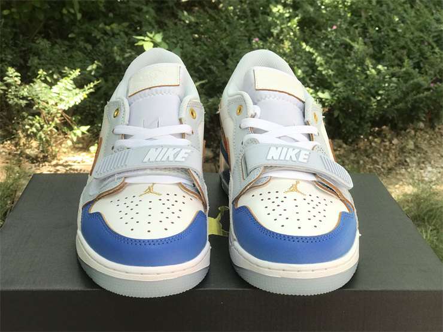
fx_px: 729
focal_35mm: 57
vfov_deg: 25.7
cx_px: 222
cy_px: 166
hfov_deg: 33.8
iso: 20
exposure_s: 1/114
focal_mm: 6.6
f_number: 2.8
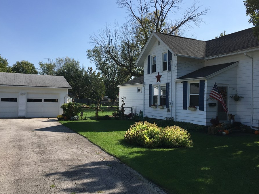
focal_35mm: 33
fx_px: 247
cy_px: 97
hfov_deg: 55.4
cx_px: 130
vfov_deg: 42.9
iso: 25
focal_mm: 4.15
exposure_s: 1/1672
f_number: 2.2
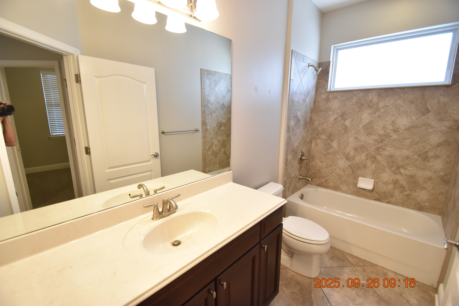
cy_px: 153
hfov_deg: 100.4
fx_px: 191
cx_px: 230
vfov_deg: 77.3
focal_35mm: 15
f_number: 3.5
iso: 800
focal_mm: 10
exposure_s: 1/60
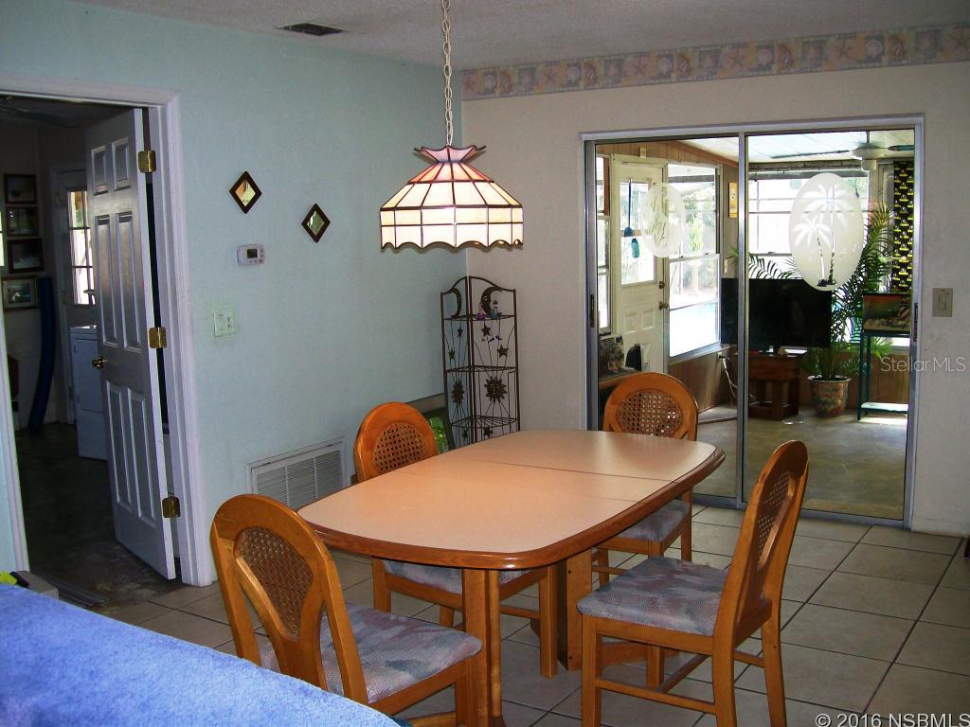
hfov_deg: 51.4
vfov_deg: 39.7
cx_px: 485
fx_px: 1009
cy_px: 364
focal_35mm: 36
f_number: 2.7
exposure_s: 1/64
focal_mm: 6
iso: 80
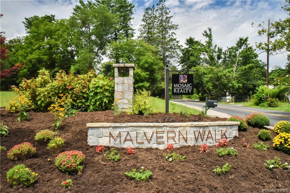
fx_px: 250
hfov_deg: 60.3
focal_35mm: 31
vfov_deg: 42.3
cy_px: 96
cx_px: 145
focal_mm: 31
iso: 4000
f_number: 22
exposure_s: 1/640
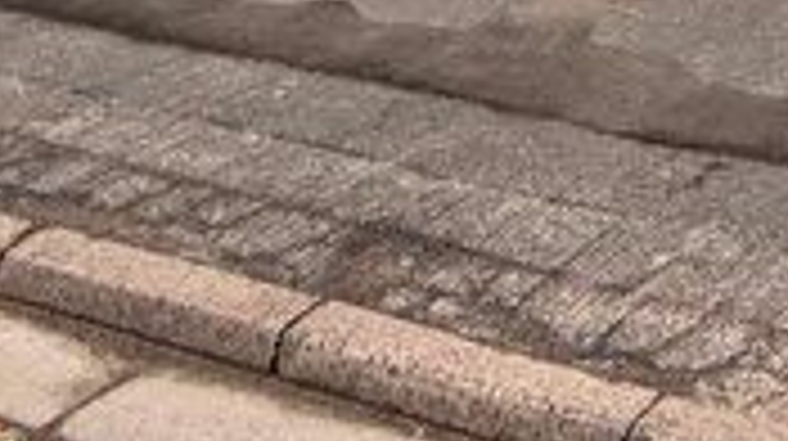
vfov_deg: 13.0
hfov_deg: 25.2
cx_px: 1211
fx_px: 1273
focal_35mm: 61
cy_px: -704
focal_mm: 2.22
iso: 50
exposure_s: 1/374
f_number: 2.2
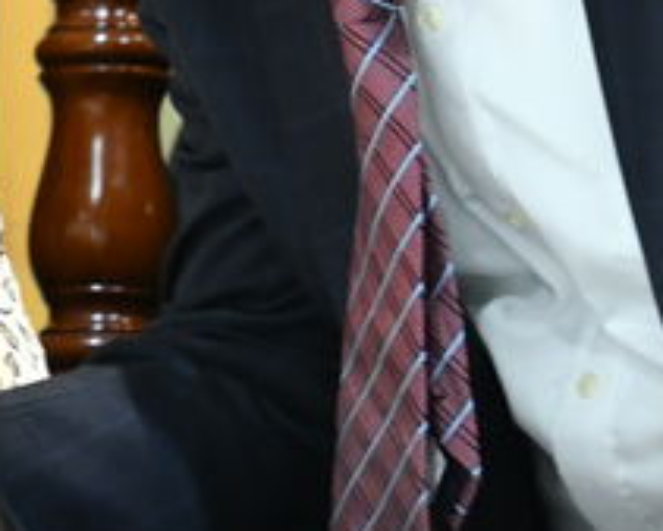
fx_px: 16471
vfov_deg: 1.8
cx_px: -625
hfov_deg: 2.3
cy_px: -71
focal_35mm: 839
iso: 1600
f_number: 5
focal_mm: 135
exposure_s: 1/125
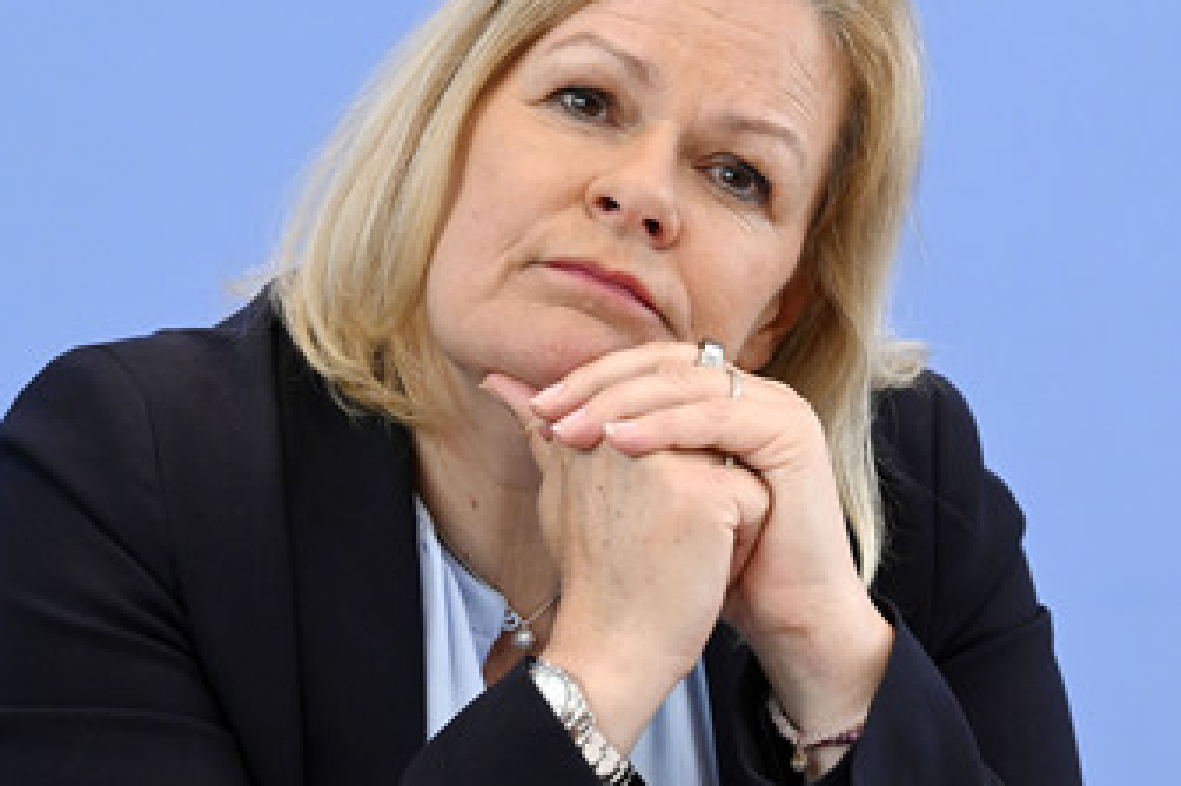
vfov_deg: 7.5
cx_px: 594
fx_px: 5967
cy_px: 338
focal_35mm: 182
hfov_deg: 11.3
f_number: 5.6
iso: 3200
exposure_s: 1/800
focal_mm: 135
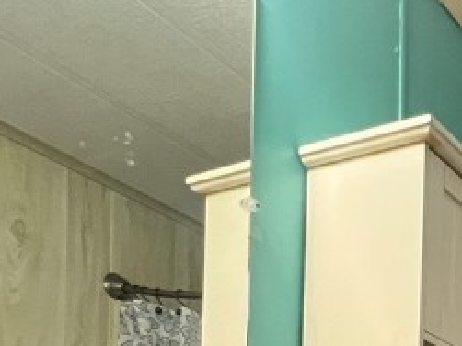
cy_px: 561
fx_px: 707
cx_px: 580
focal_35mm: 53
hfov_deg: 29.9
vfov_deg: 21.5
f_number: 1.8
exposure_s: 1/60
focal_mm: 1.57
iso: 320
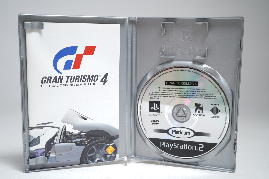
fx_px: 314
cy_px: 90
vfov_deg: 31.9
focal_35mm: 42
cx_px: 134
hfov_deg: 46.4
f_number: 5.6
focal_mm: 42
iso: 64
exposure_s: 1/3
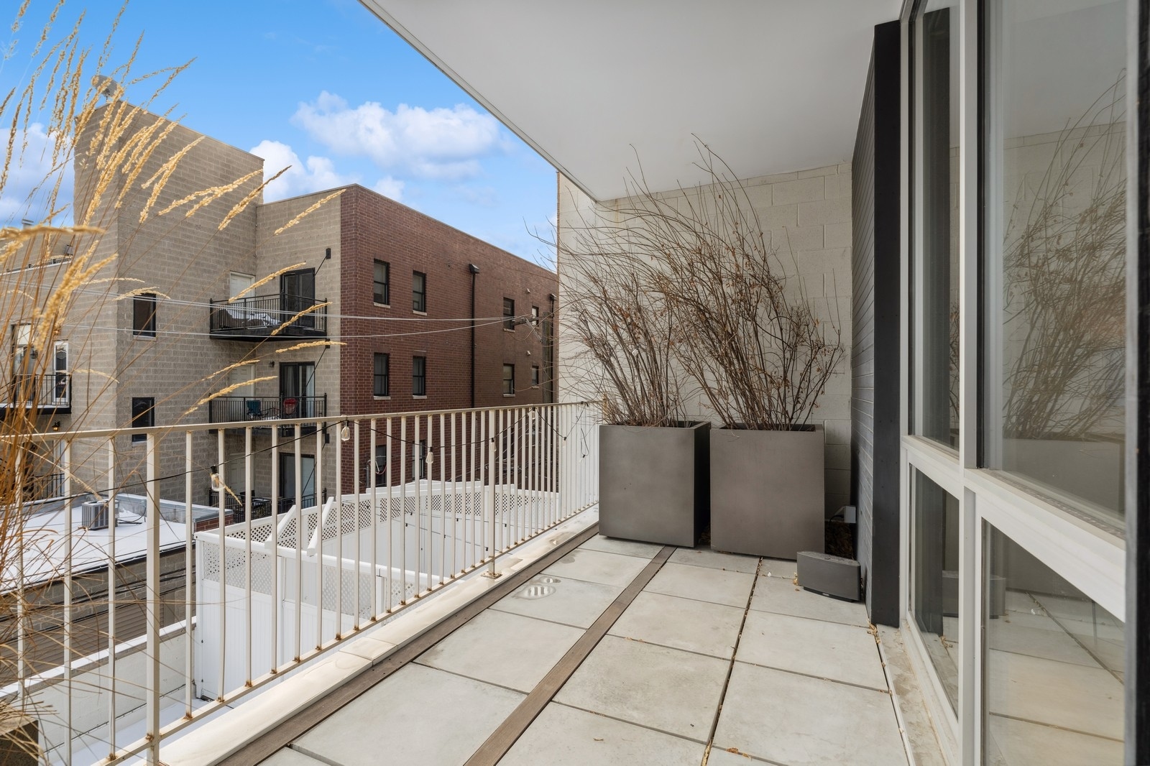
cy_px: 383
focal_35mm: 16
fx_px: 511
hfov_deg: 96.7
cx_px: 575
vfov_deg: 73.7
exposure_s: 1/500
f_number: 8
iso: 320
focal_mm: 16
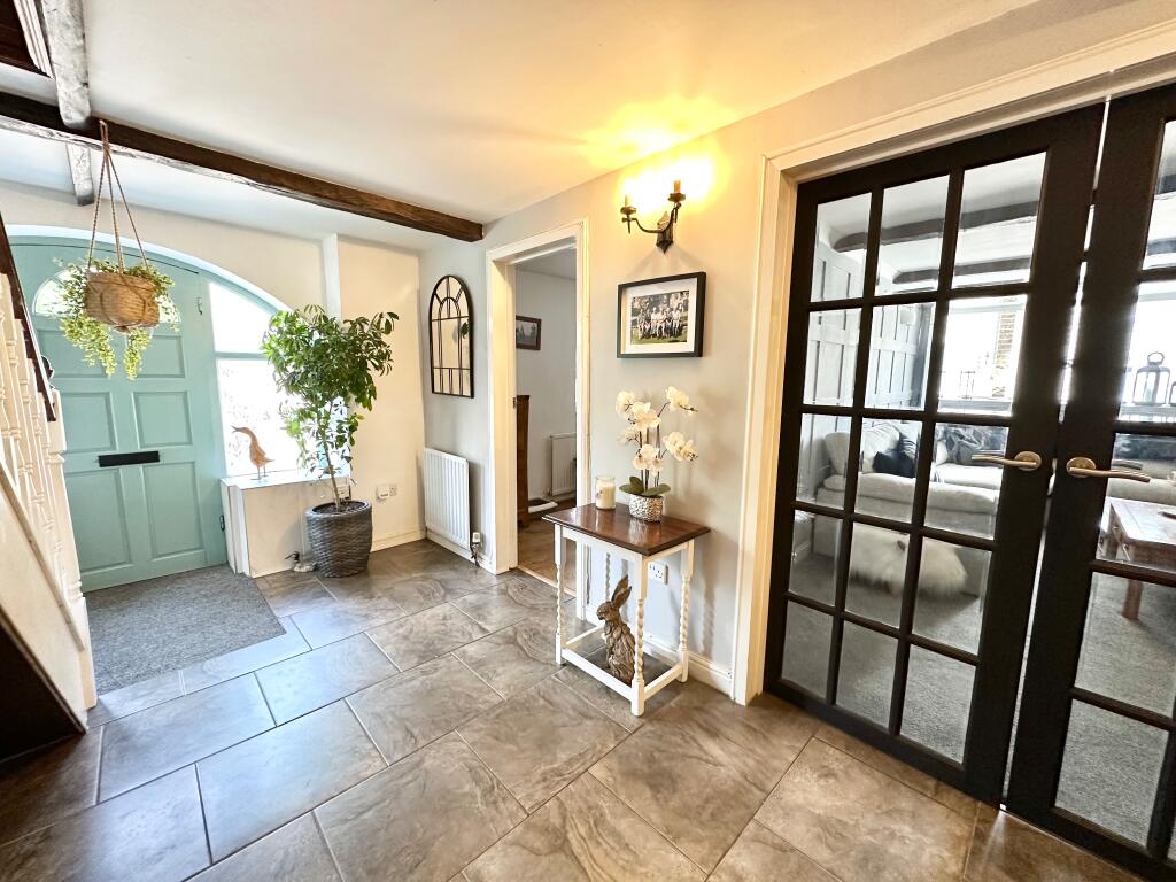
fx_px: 476
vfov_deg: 85.7
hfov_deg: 102.1
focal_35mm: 14
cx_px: 588
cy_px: 441
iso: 250
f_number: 2.2
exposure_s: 1/50
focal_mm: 2.22
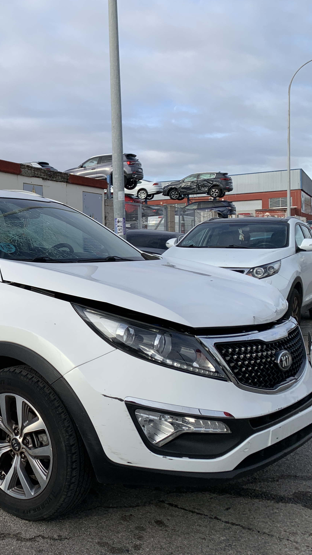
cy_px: 277
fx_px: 559
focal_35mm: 38
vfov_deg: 52.8
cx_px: -1
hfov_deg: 29.1
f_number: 1.8
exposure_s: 1/1880
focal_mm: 4.25
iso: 25
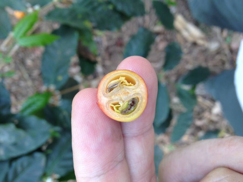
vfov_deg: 40.7
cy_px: 91
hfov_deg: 52.6
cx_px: 122
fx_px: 246
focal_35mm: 35
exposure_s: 1/60
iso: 64
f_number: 2.4
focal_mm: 4.28
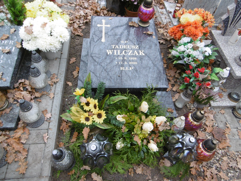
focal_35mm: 24
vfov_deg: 56.8
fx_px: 167
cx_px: 120
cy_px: 90
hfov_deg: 71.6
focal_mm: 4.3
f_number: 3.1
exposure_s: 1/60
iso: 160
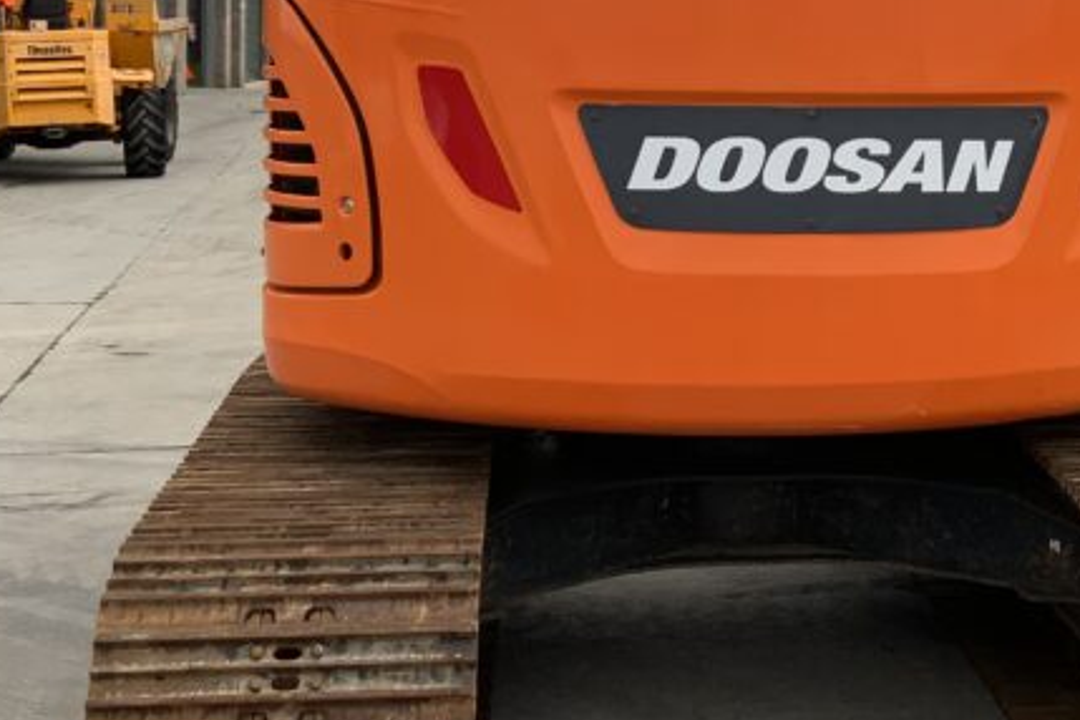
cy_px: 156
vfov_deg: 18.8
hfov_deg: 27.5
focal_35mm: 72
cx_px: 853
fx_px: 2160
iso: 16
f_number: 1.8
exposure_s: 1/1098
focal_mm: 3
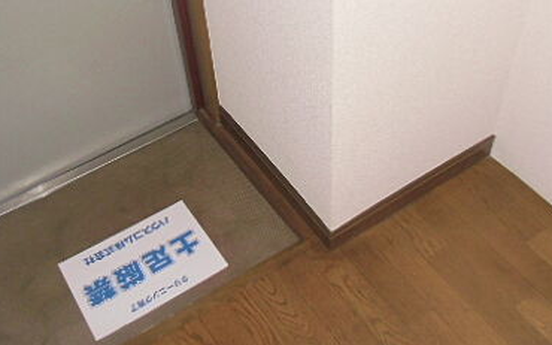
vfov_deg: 29.2
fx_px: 662
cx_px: 258
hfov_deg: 45.3
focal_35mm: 44
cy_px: 167
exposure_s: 1/60
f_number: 3
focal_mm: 4.24
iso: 200
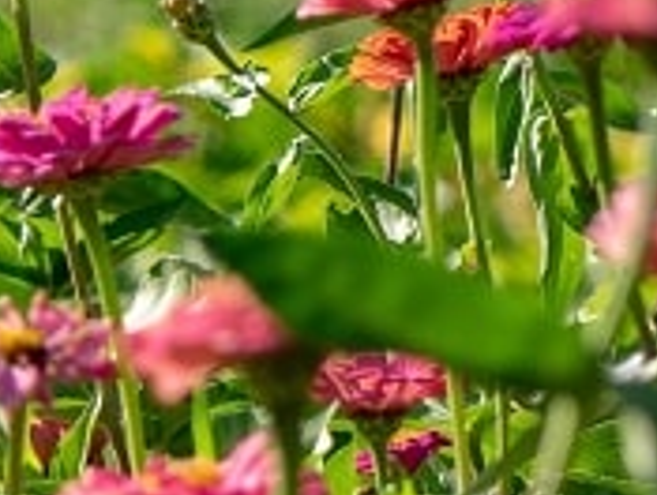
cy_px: 120
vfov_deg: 2.3
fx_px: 12514
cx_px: -139
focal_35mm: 658
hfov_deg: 3.0
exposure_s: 1/640
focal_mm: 73.19
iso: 125
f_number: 4
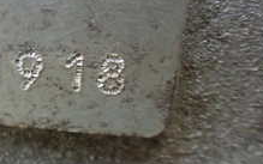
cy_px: 5
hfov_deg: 22.0
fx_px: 624
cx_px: -53
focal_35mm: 87
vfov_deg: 14.8
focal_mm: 5.4
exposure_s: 1/125
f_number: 2.3
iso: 800
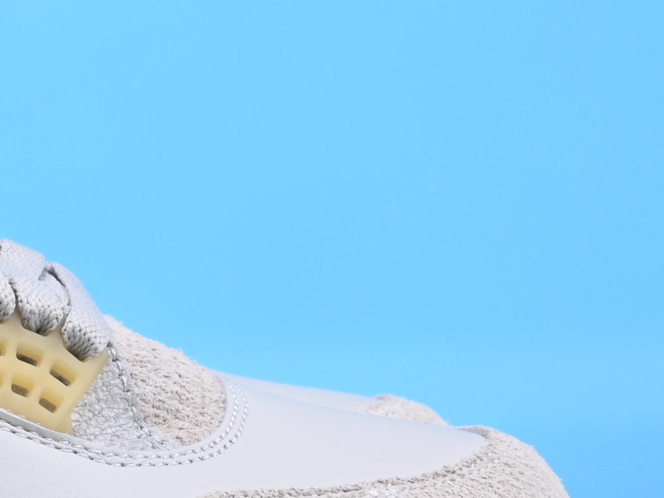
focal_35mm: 168
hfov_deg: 11.3
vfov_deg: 8.8
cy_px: 40
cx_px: -345
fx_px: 3222
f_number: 16
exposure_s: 1/2.5
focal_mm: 40
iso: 100
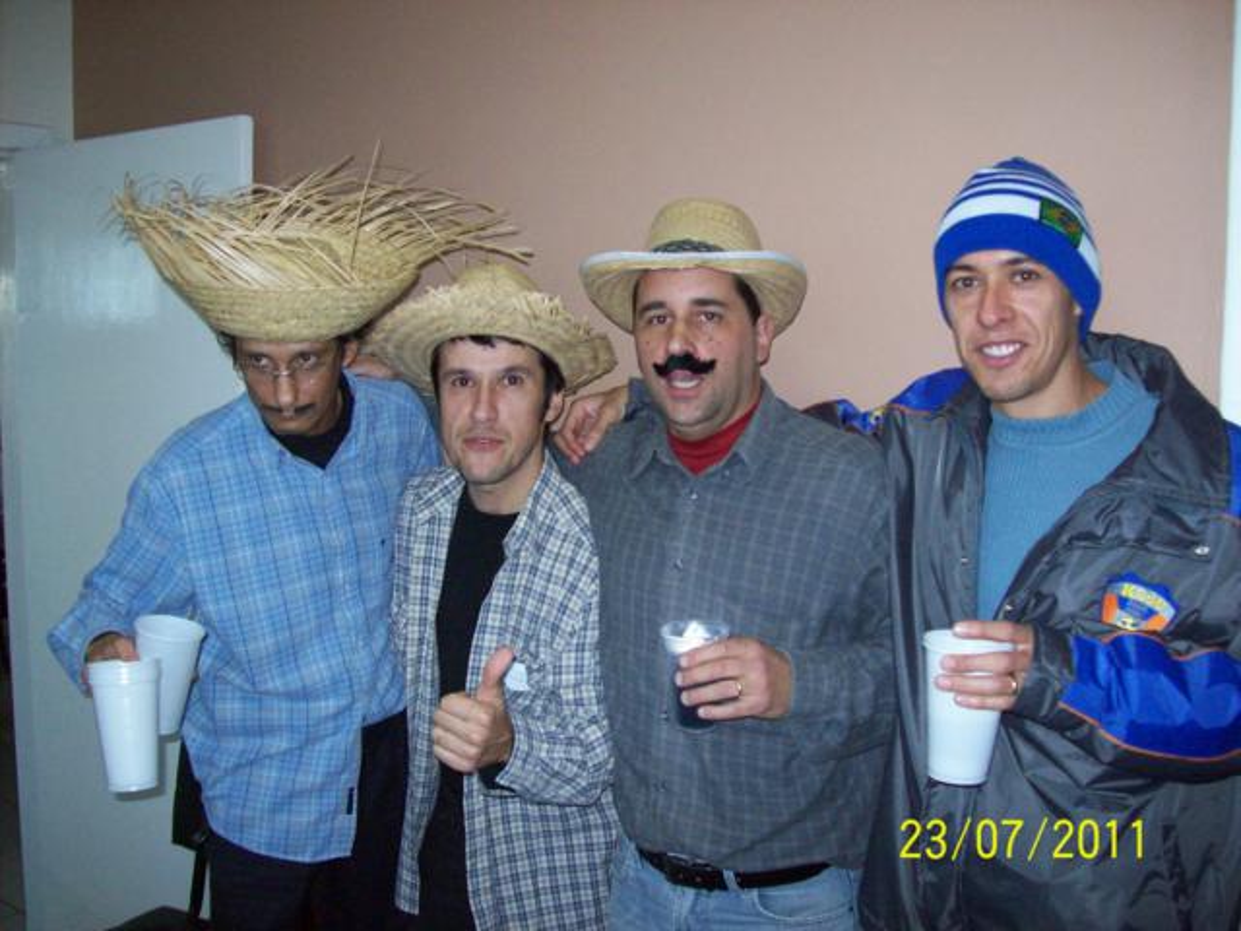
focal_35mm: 36
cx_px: 620
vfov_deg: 39.7
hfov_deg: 51.4
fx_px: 1291
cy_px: 466
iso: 200
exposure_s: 1/64
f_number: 2.7
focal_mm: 6
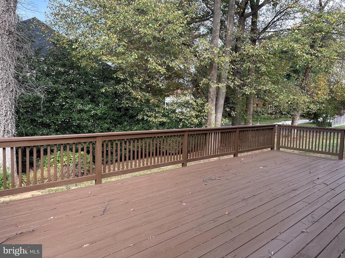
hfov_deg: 71.6
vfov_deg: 56.8
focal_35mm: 24
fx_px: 239
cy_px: 129
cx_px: 172
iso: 125
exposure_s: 1/121
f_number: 1.78
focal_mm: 6.86
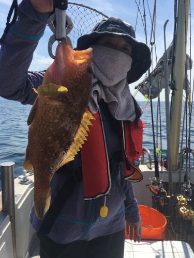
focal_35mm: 29
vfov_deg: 61.7
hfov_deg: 48.2
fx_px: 217
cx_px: 97
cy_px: 129
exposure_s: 1/1876
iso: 25
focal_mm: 4.15
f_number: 2.2
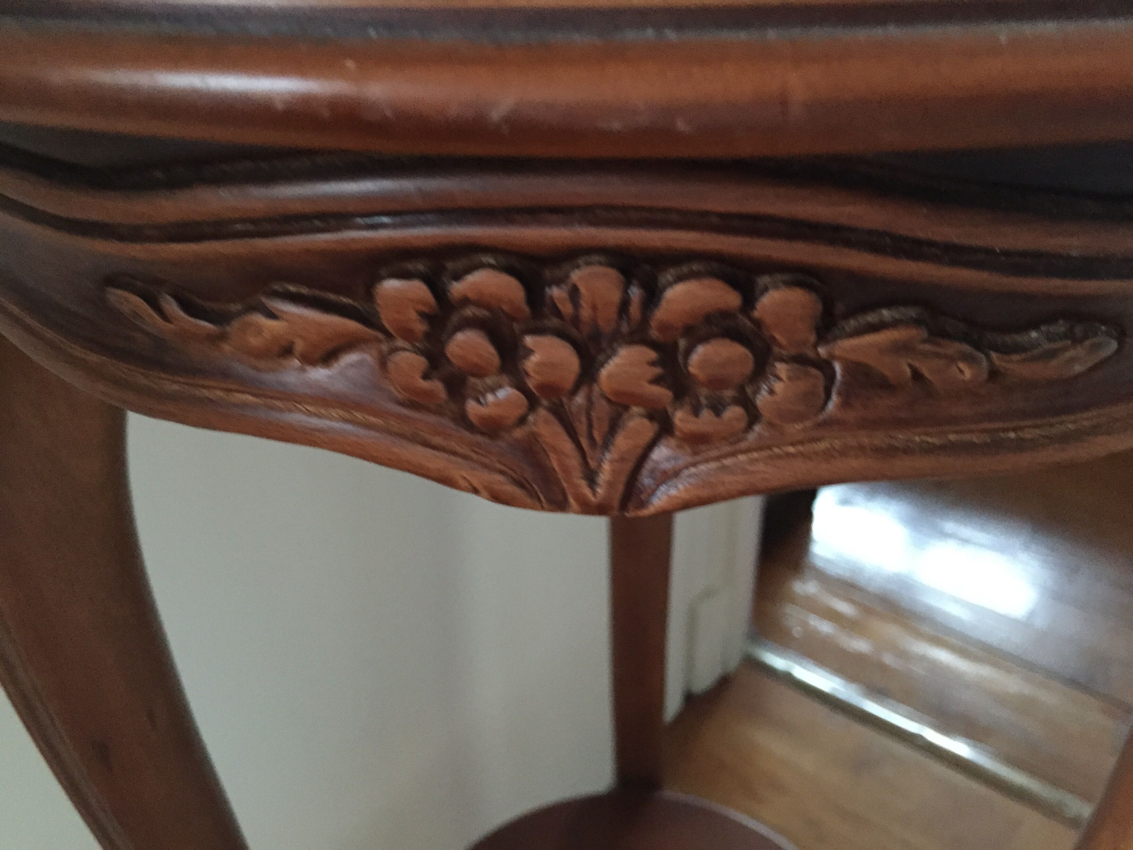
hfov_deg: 61.7
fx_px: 949
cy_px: 425
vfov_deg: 48.2
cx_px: 566
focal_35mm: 29
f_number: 2.2
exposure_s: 1/15
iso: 400
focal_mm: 4.15
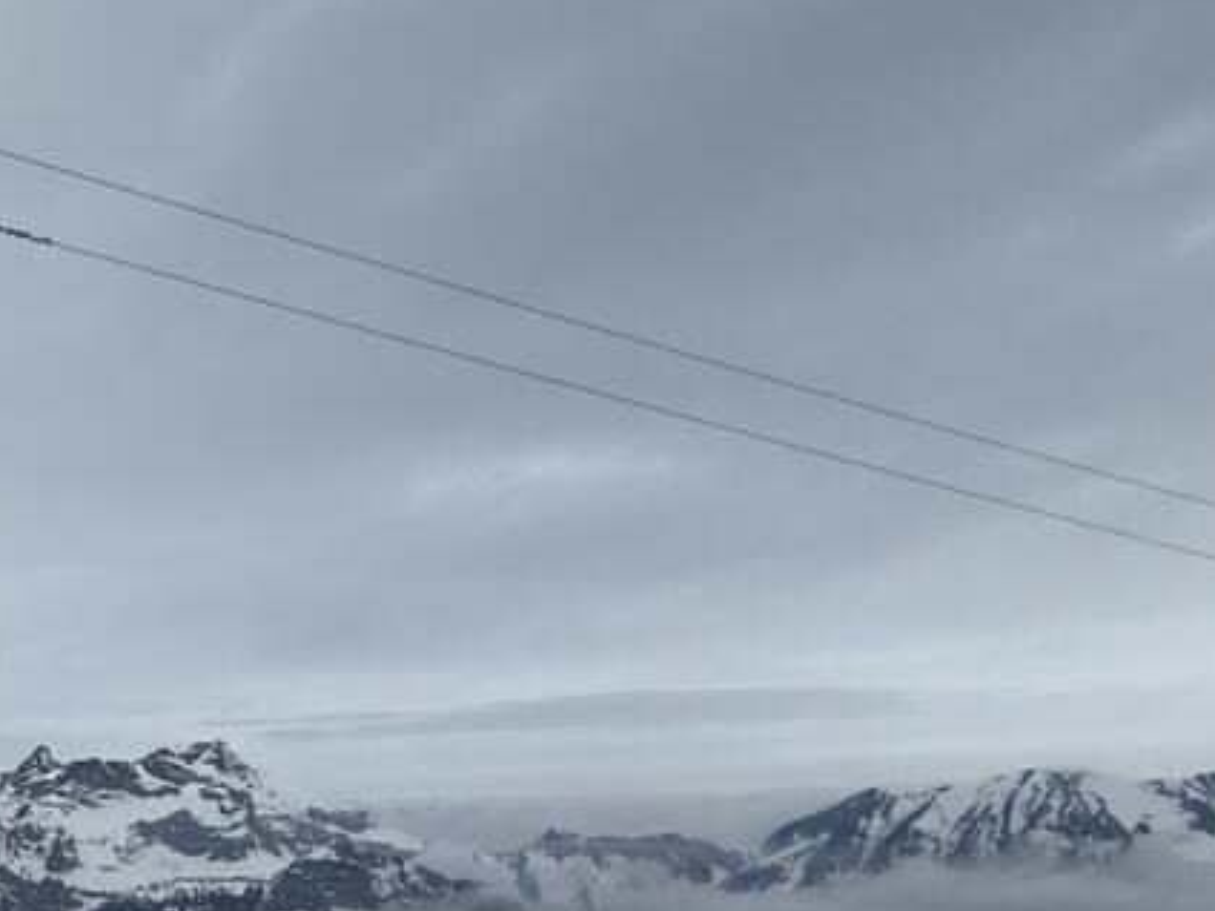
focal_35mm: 34
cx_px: -206
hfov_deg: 40.2
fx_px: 1193
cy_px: 1047
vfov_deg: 34.8
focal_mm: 2.22
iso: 50
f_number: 2.2
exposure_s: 1/1656
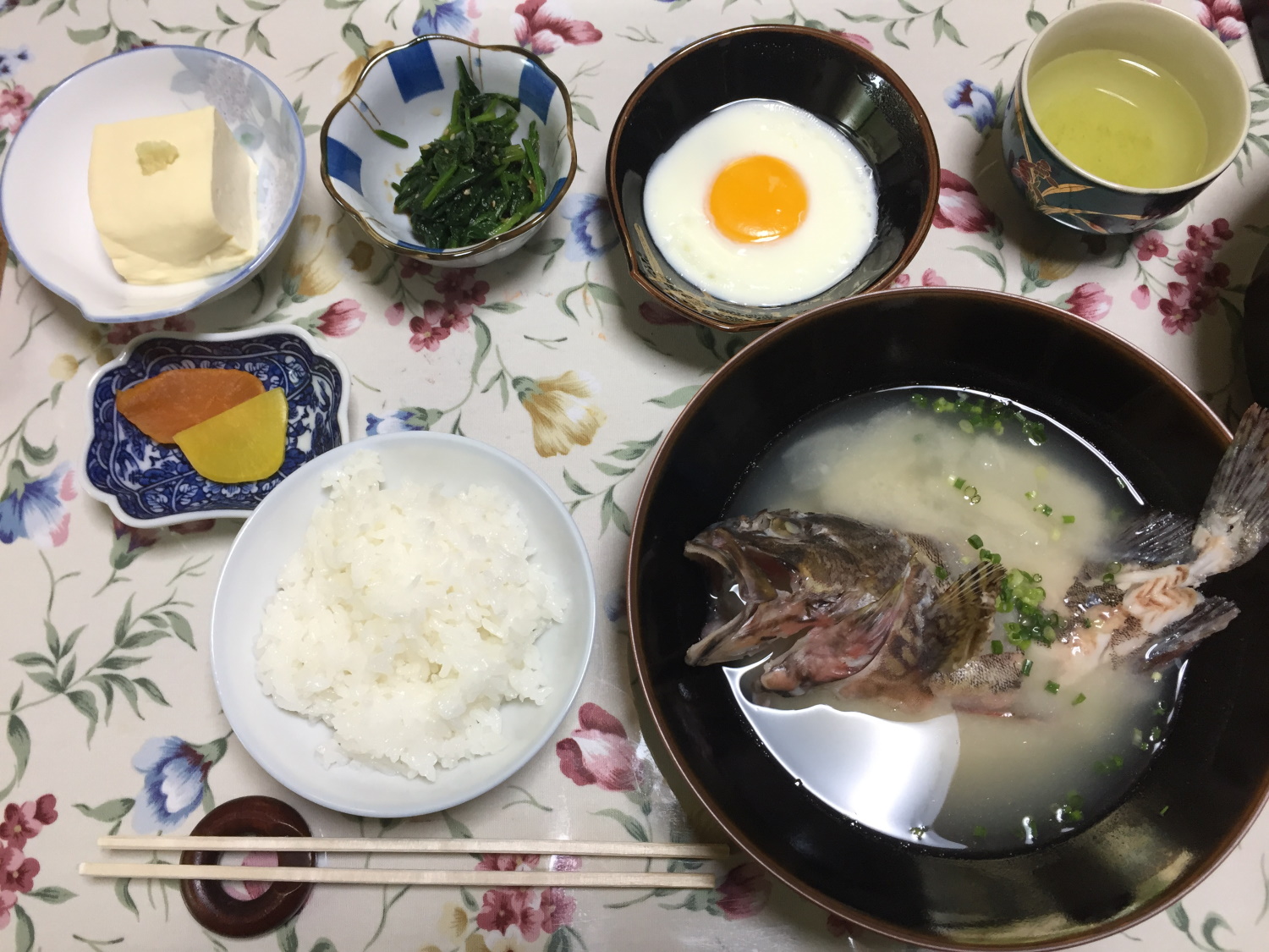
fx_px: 1063
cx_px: 634
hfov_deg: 61.7
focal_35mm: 29
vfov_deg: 48.2
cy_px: 476
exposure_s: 1/30
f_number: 2.2
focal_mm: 4.15
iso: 64
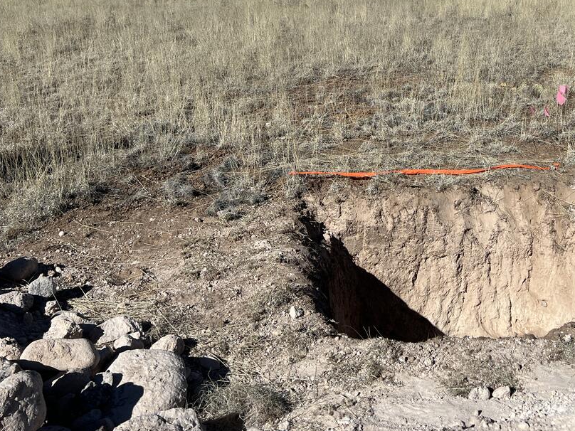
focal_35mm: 43
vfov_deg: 32.7
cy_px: 89
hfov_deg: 43.2
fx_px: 714
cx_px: 387
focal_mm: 5.7
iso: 50
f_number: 1.5
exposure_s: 1/8696
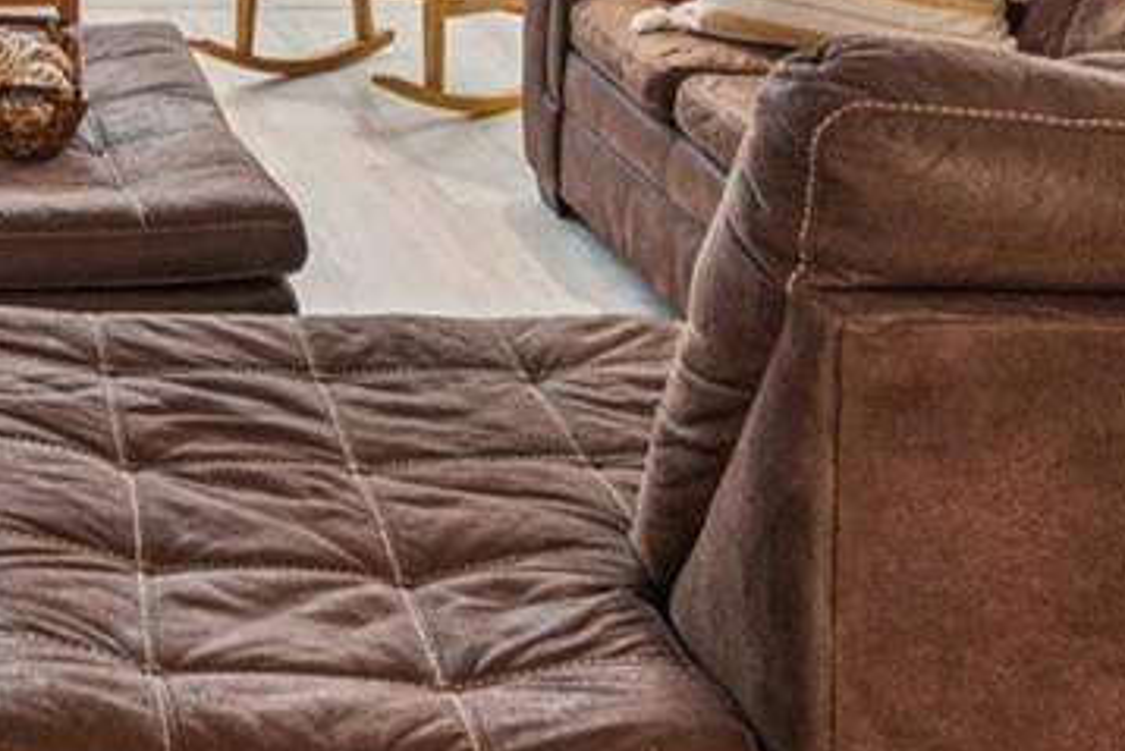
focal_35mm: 67
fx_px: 2094
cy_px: -456
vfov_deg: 17.7
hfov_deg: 27.5
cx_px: -113
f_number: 8
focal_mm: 10
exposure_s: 1/1.67
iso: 100
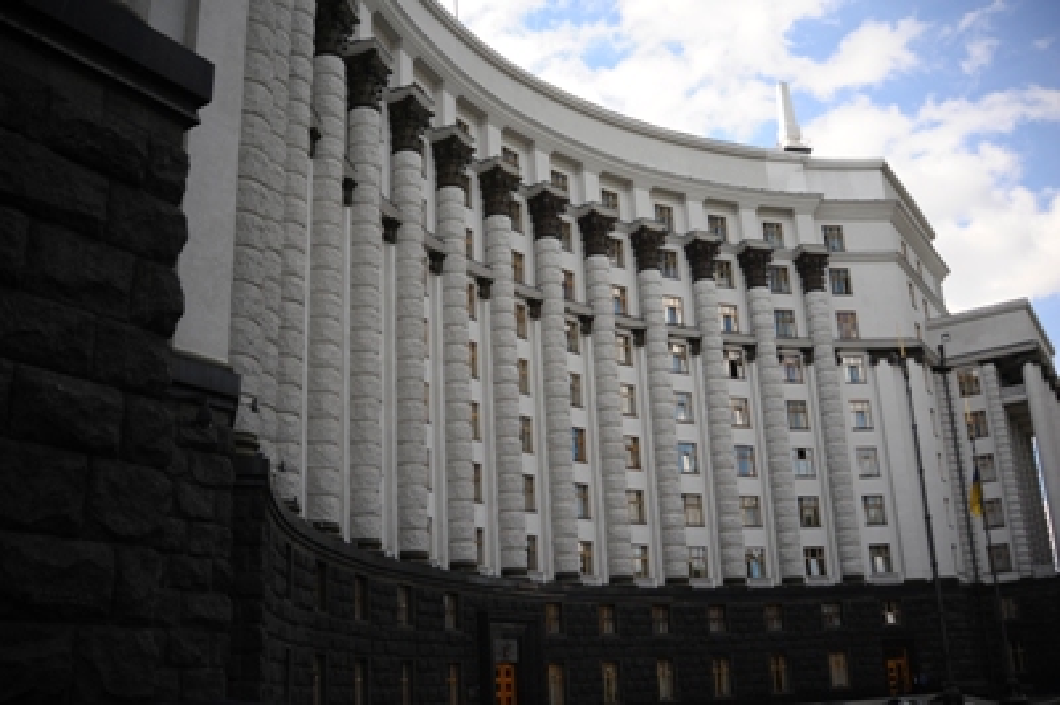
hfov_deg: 54.5
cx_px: 530
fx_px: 1030
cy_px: 352
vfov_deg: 37.8
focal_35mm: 35
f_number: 4
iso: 200
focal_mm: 35
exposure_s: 1/1000
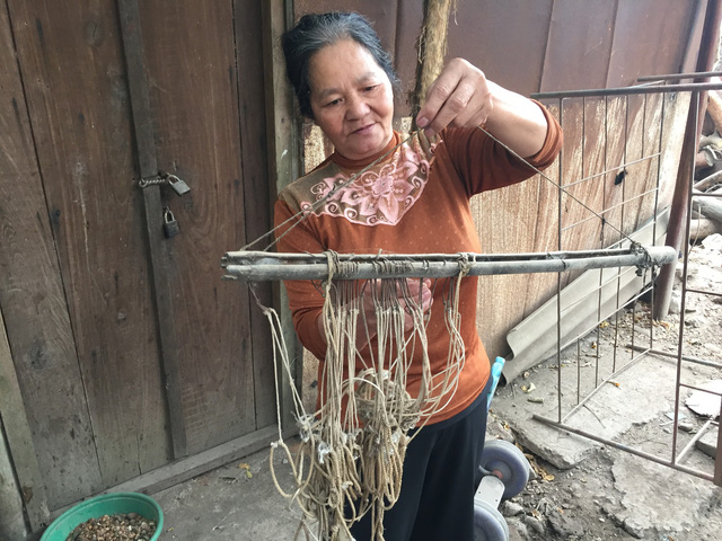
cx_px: 361
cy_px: 270
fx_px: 605
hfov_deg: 61.7
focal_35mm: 29
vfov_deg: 48.2
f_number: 2.2
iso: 50
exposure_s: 1/33
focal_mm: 4.15
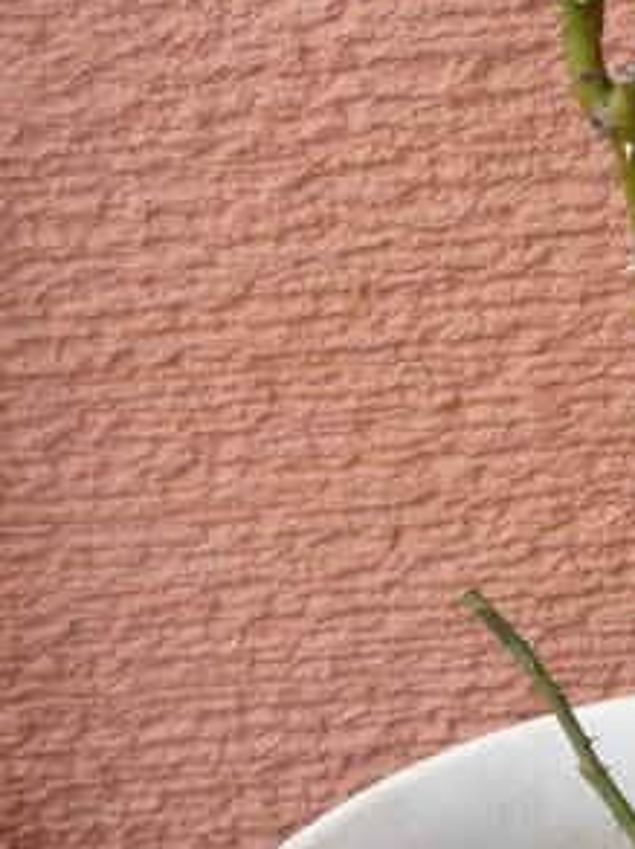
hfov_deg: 14.8
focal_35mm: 98
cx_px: 626
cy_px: 154
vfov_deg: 19.8
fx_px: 2402
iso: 80
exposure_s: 1/60
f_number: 3.3
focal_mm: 4.9
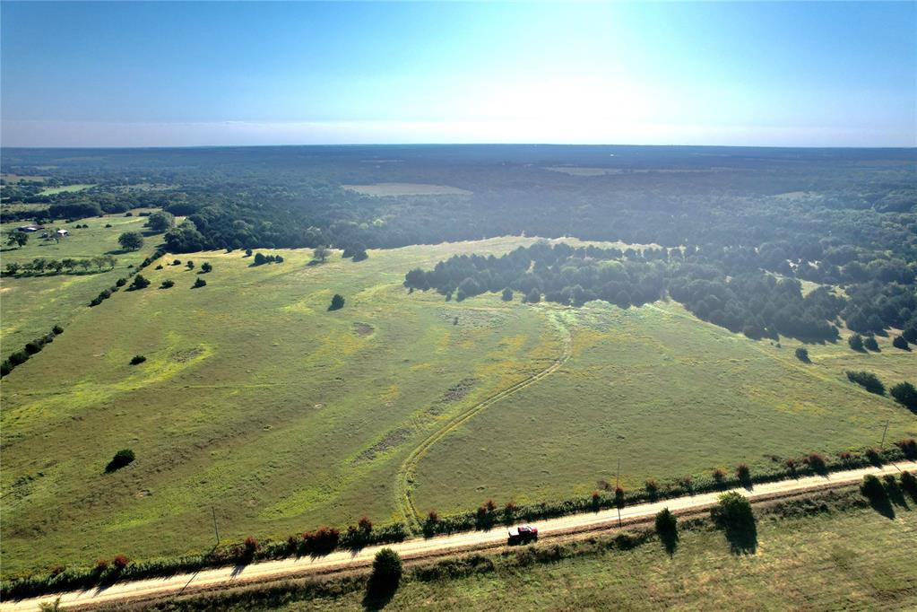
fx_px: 560
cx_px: 458
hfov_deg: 78.6
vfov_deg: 57.2
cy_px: 306
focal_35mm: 22
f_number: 2.8
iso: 100
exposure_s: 1/1000
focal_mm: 8.38
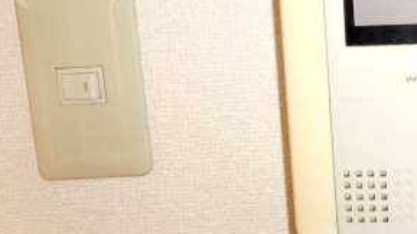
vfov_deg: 20.4
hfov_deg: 32.7
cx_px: 431
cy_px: 38
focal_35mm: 58
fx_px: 641
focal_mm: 4.24
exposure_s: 1/80
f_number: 3
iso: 160
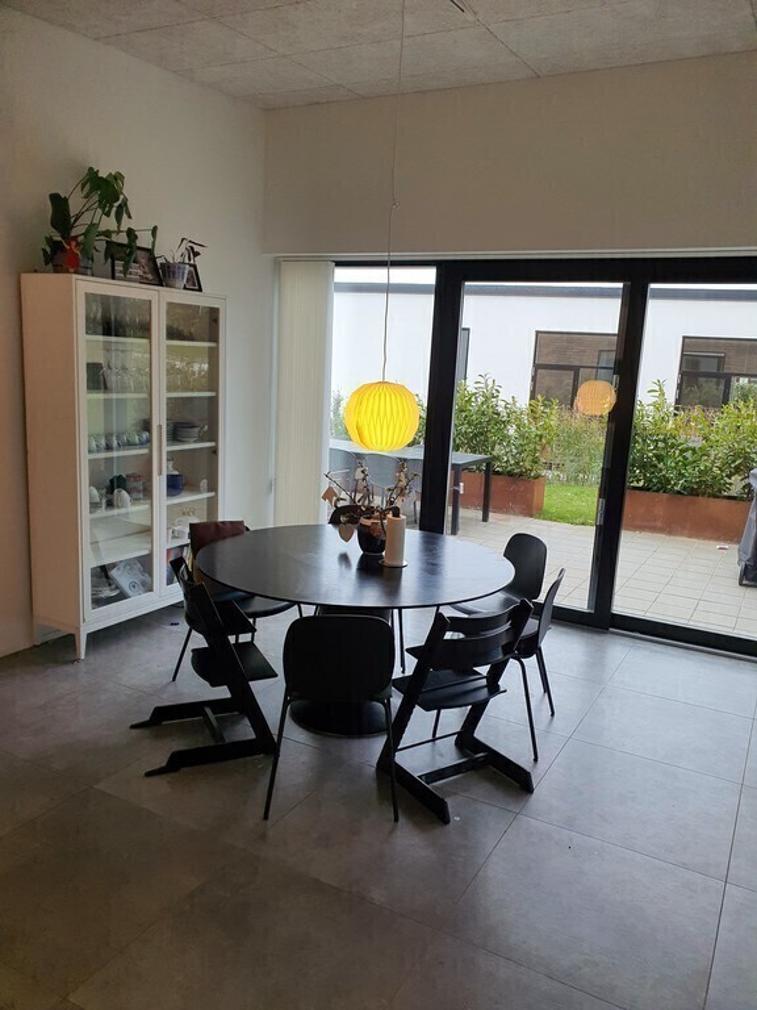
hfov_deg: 53.1
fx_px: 758
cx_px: 378
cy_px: 505
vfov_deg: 67.3
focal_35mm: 26
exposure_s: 1/100
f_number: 2.4
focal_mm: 4.3
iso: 125
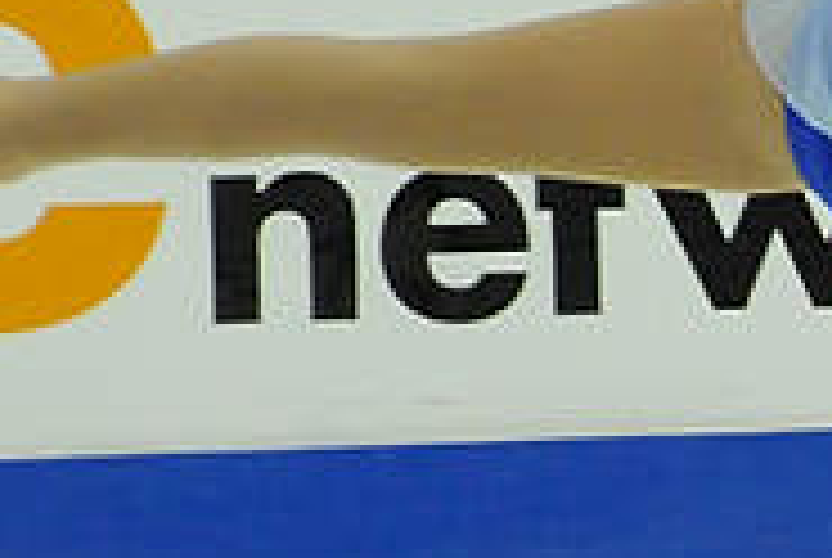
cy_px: 164
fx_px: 22477
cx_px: 1043
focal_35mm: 971
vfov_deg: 1.4
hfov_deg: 2.1
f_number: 5.6
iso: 3200
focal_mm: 150
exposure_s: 1/1000
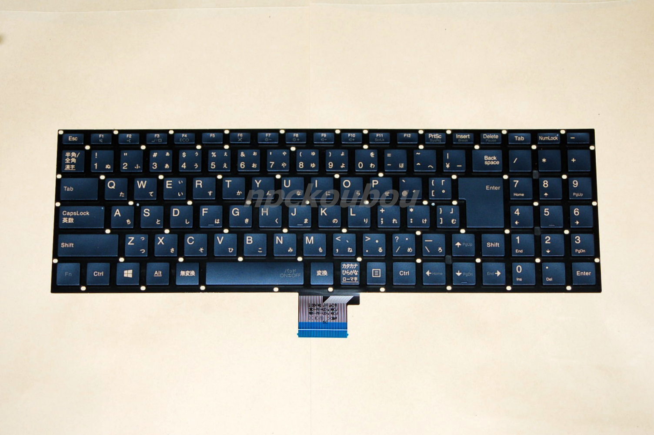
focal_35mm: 105
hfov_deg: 19.5
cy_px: 218
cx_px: 327
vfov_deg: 13.0
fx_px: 1906
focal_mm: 70
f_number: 5.6
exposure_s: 1/125
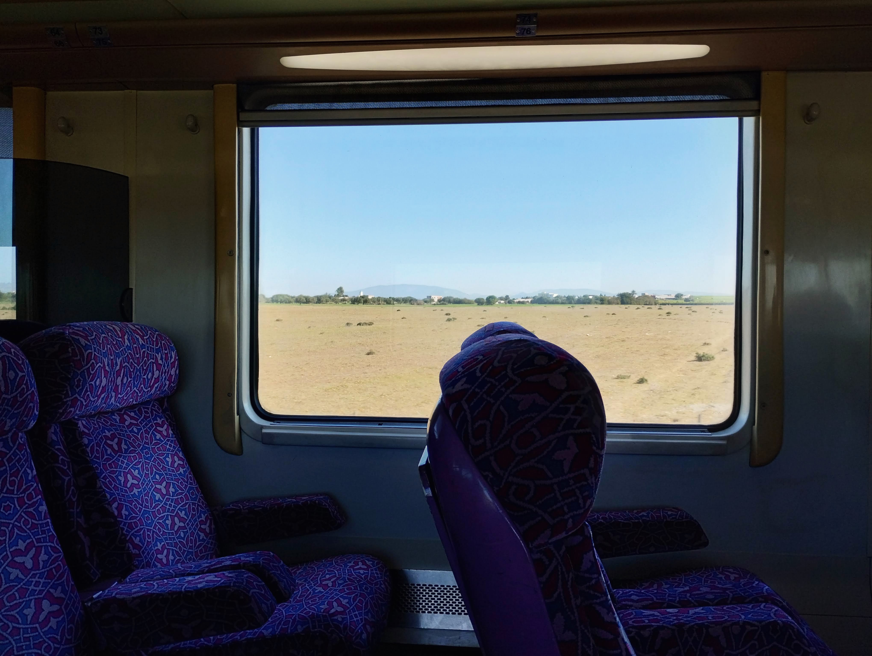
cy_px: 328
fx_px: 706
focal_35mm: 28
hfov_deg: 63.4
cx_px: 436
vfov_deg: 49.9
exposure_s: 1/456
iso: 100
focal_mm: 4.27
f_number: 1.8
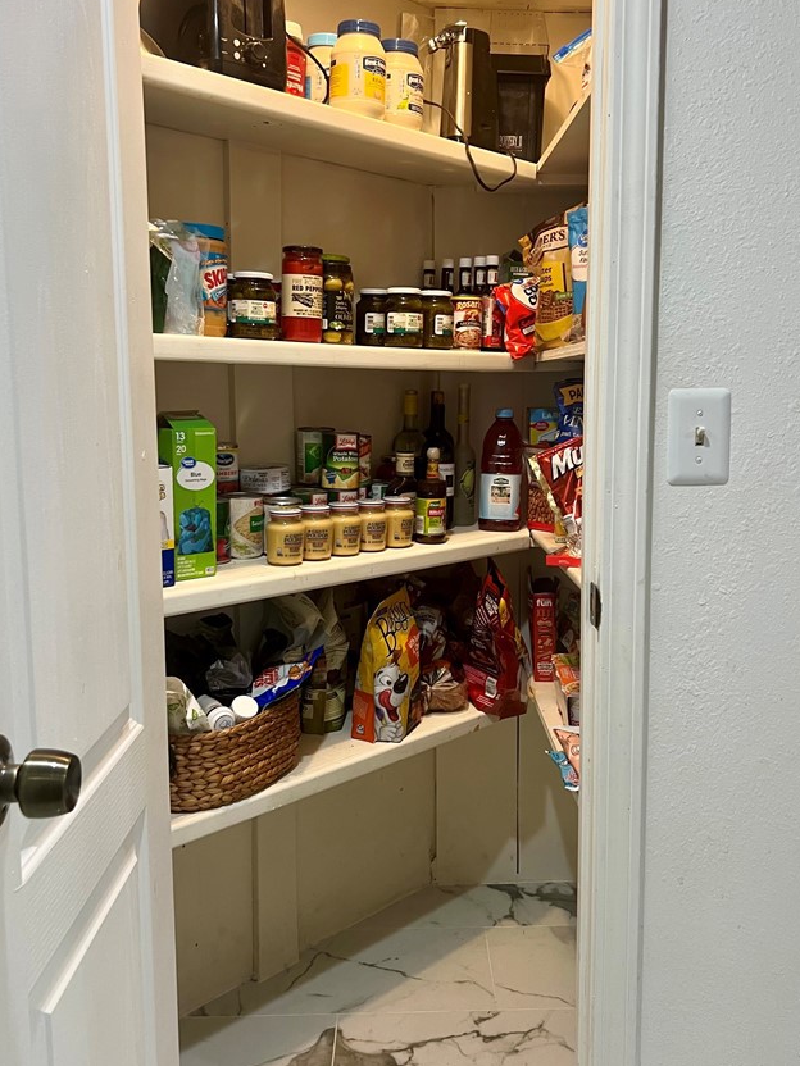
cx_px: 426
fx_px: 986
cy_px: 519
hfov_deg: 44.1
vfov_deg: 56.8
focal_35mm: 32
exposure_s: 1/60
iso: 100
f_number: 1.5
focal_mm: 5.7
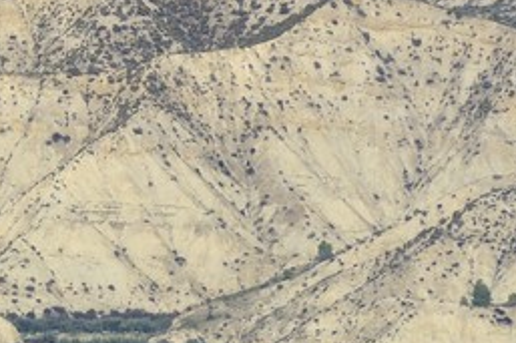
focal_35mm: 1247
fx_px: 17862
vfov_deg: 1.1
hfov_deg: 1.6
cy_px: 275
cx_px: -950
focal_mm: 200
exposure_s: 1/250
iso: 200
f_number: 13
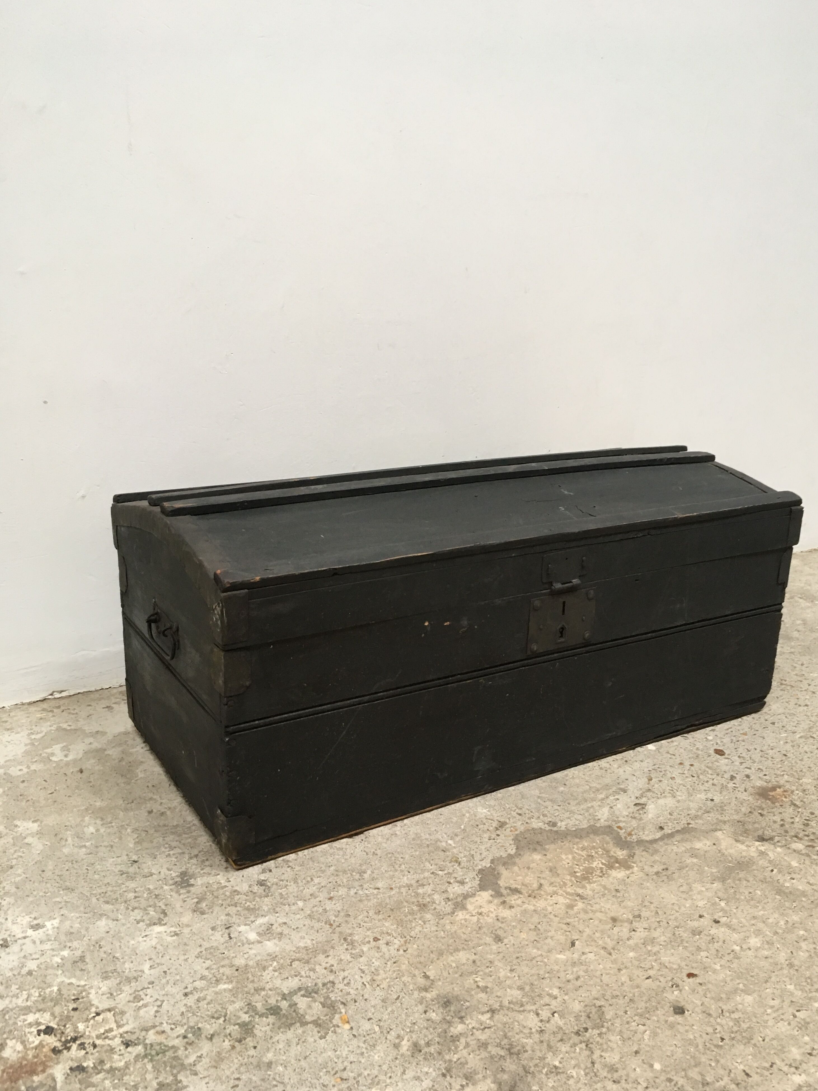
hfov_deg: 46.8
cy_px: 549
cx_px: 419
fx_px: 945
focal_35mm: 30
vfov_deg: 60.0
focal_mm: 4.15
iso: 125
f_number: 2.2
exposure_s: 1/33
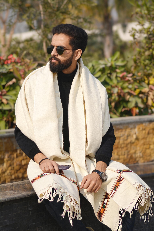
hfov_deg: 8.3
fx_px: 1059
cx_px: 77
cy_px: 116
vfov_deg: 12.5
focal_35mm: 165
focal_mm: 110
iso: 200
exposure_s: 1/3200
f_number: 4
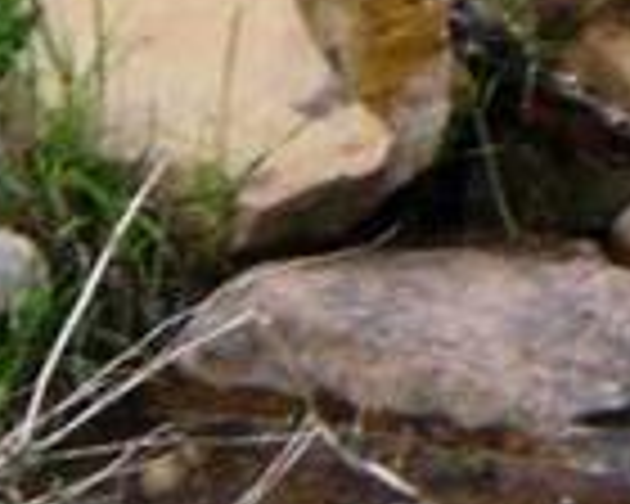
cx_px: 1512
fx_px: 15159
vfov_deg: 1.9
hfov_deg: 2.4
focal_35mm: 813
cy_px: -792
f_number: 5.9
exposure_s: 1/125
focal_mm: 18.9
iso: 200
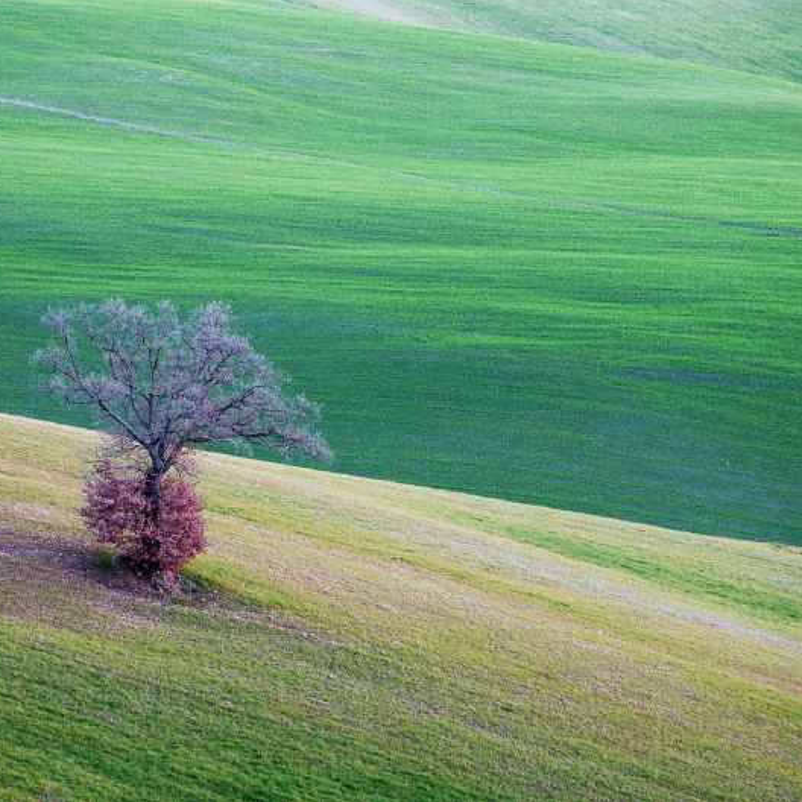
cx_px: 330
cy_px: 400
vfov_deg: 4.3
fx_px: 10616
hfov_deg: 4.3
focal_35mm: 405
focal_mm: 210
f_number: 6.7
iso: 800
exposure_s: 1/60
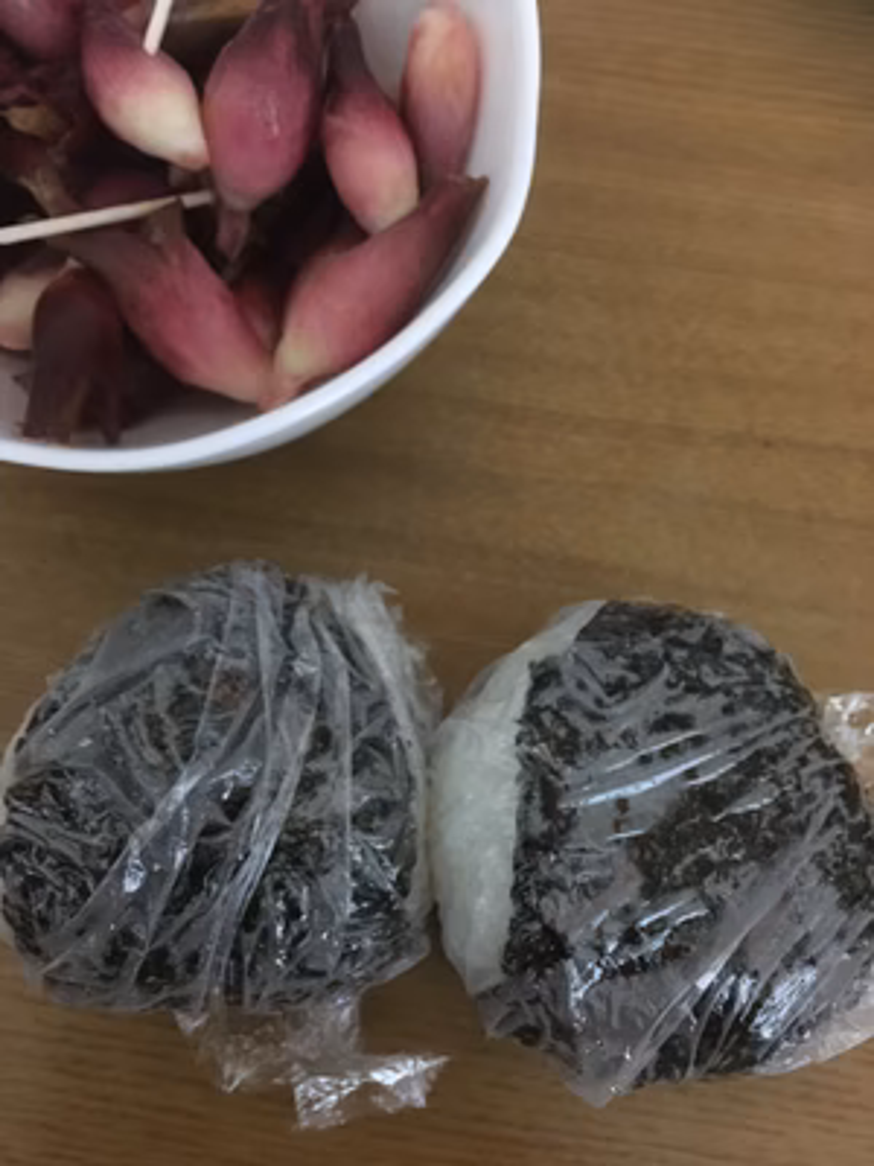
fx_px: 976
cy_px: 583
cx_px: 437
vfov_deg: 61.7
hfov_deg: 48.2
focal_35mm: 29
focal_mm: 4.15
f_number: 2.2
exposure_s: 1/15
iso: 500
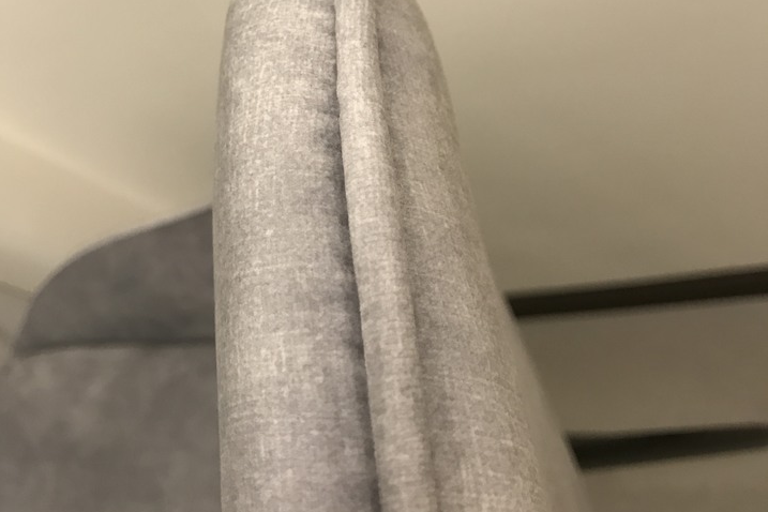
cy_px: 108
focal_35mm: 39
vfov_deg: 33.3
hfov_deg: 49.6
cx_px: 383
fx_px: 832
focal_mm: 3.99
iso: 40
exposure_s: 1/20
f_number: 1.8
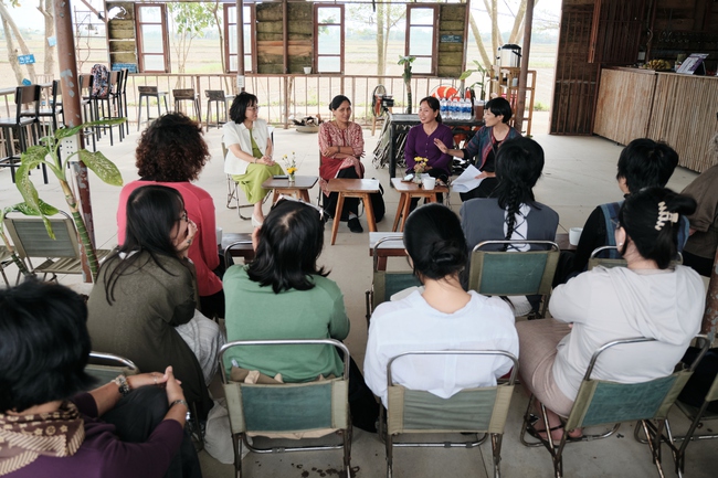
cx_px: 359
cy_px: 239
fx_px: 598
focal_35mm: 30
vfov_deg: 43.6
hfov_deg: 61.9
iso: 800
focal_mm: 20
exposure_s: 1/500
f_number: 3.2
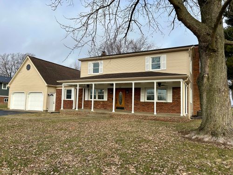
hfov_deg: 67.3
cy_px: 88
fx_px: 175
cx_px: 116
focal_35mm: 26
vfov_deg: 53.1
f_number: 1.5
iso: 50
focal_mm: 5.7
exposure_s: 1/1901
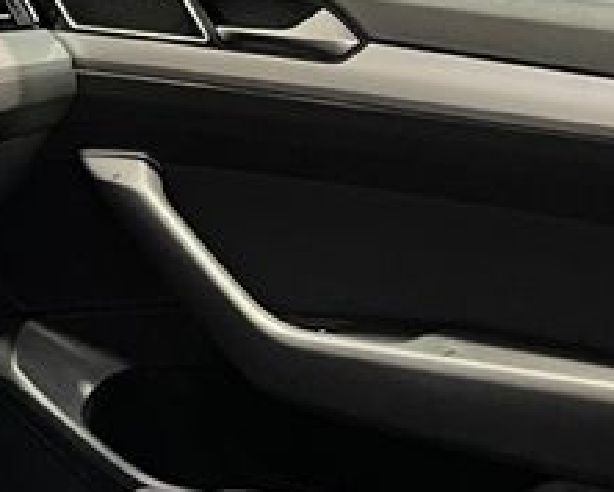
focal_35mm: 117
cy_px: 473
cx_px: -396
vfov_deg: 13.1
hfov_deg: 14.9
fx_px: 2128
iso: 500
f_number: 1.6
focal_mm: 5.1
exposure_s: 1/34
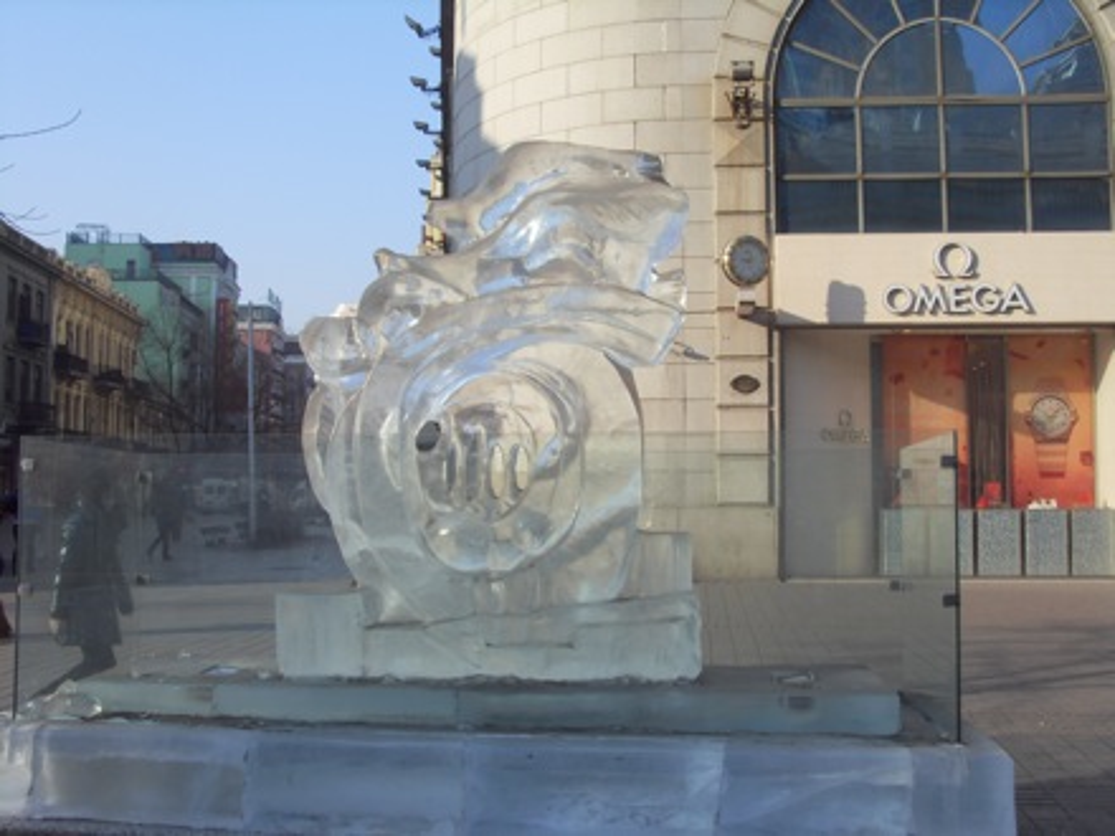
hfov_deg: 47.9
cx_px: 558
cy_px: 418
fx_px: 1256
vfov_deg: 36.8
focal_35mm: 39
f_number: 6.2
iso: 80
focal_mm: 6.6
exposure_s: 1/180
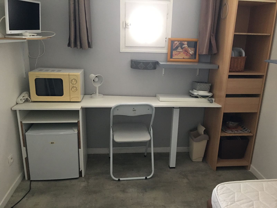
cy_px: 104
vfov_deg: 48.2
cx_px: 138
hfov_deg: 61.7
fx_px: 232
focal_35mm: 29
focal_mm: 4.15
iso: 160
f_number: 2.2
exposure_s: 1/8
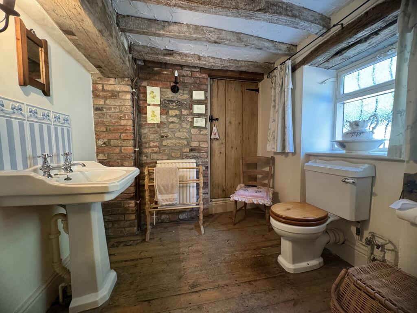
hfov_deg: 102.1
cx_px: 208
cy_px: 156
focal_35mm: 14
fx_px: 169
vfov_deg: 85.7
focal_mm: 2.22
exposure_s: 1/50
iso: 500
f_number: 2.2
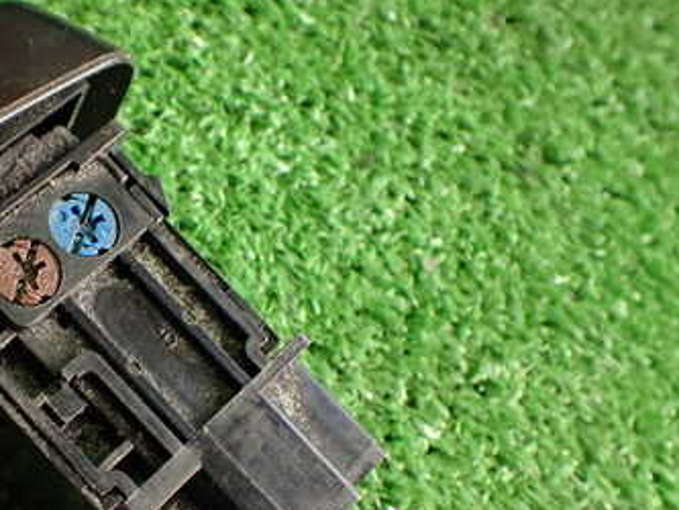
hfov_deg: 33.7
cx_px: 73
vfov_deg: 26.8
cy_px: 359
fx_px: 1060
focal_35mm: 54
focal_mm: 5.4
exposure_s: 1/80
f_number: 2.3
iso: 800
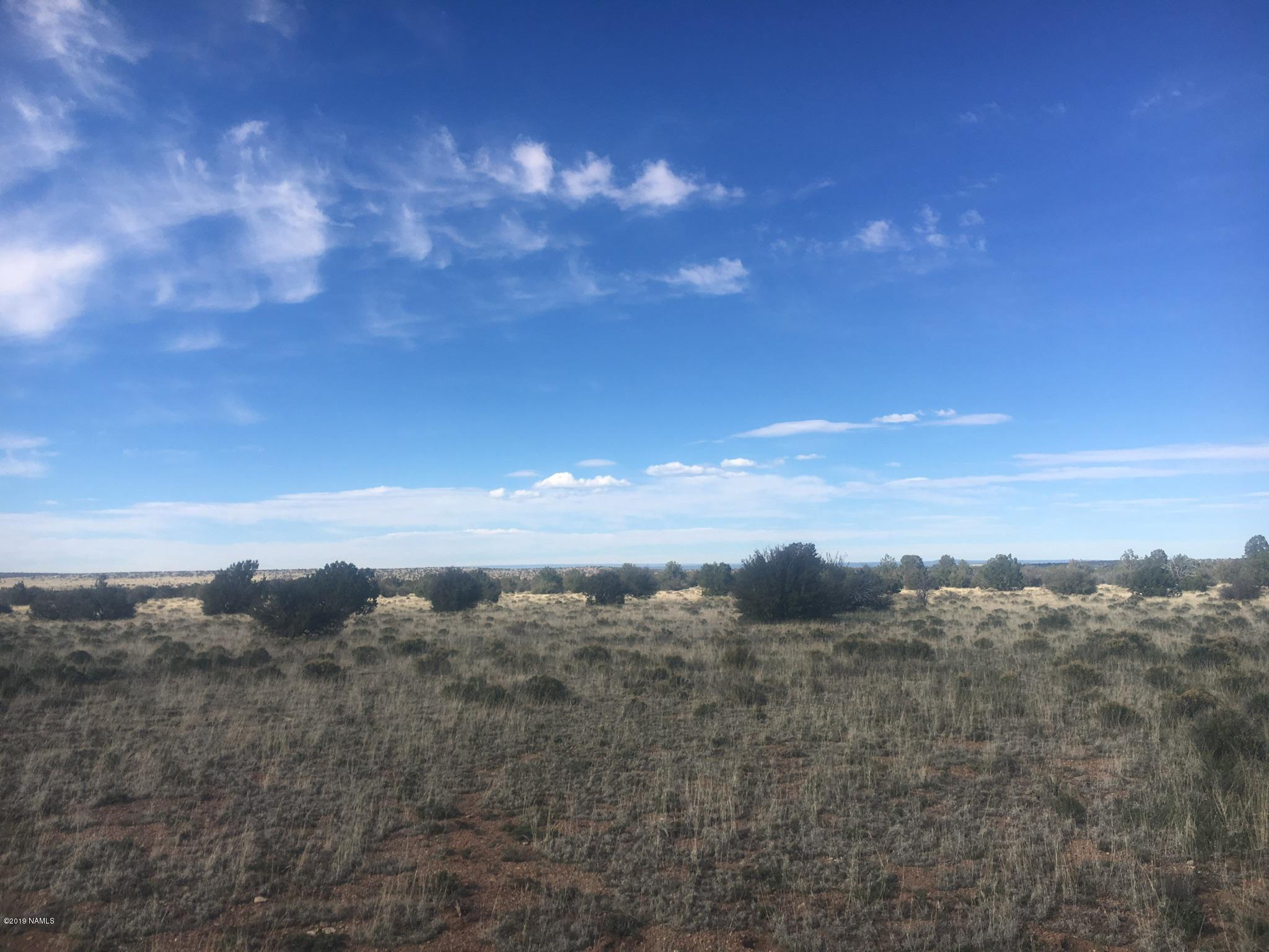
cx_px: 634
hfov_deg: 61.7
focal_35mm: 29
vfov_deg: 48.2
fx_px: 1063
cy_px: 476
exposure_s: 1/2079
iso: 25
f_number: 2.2
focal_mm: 4.15
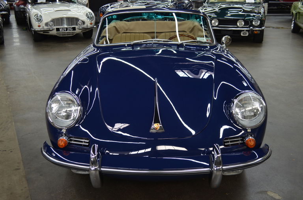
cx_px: 152
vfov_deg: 34.0
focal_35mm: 39
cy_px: 100
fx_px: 327
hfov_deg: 49.7
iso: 400
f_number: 4.2
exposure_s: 1/60
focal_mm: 26
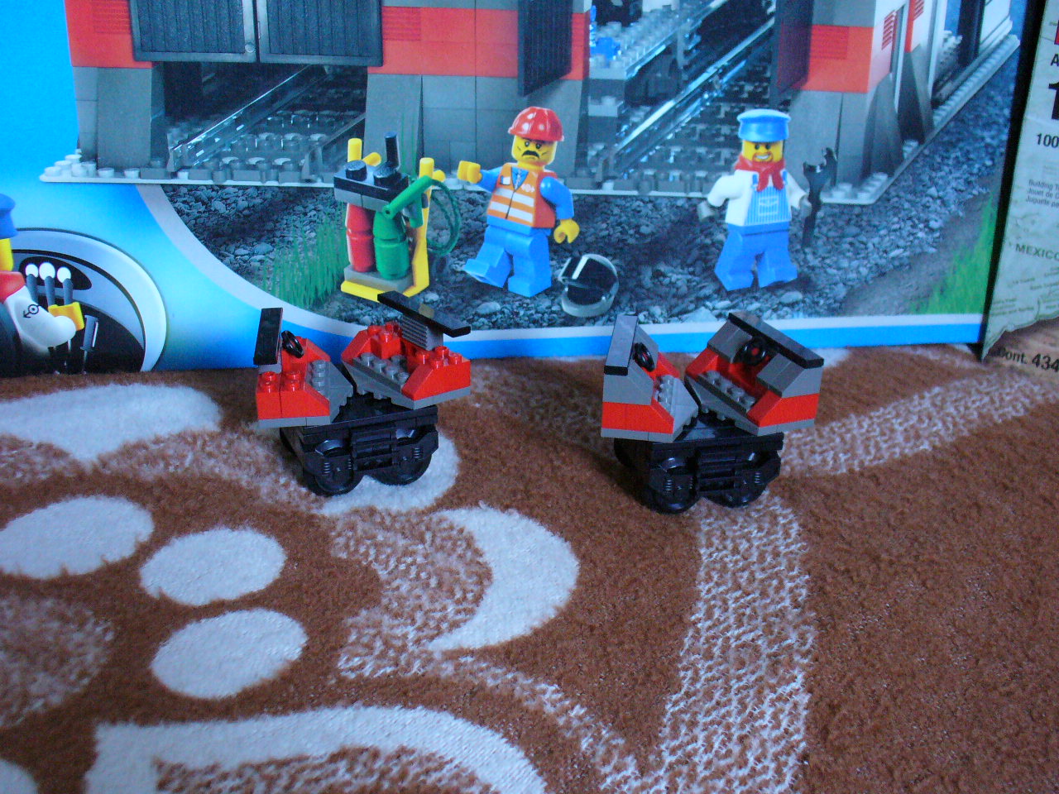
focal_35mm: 42
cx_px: 530
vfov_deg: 34.3
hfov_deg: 44.8
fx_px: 1285
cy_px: 397
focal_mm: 7
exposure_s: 1/25
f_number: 2.9
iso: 400
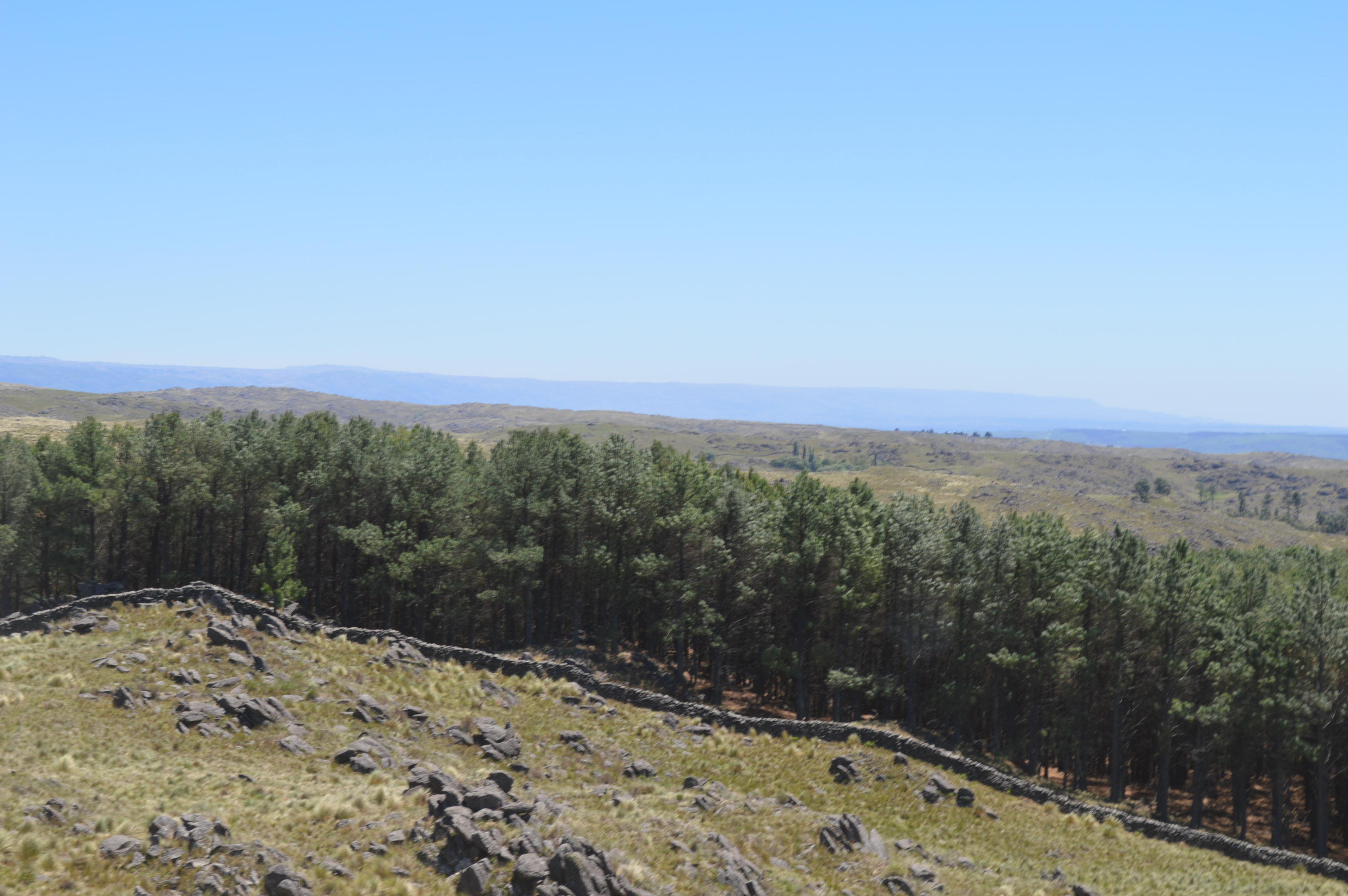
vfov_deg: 16.5
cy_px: 448
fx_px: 3086
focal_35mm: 82
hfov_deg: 24.6
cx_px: 674
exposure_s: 1/200
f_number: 8
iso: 100
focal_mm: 55
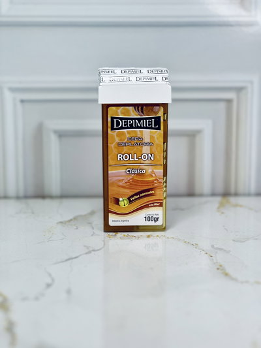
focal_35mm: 77
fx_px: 774
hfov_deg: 19.1
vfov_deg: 25.3
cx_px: 130
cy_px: 174
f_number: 2.8
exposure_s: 1/100
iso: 125
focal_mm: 9
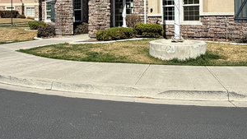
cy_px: 12
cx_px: 128
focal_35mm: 39
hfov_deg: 51.6
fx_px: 256
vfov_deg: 29.2
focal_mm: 2.22
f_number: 2.2
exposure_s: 1/3663
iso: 50
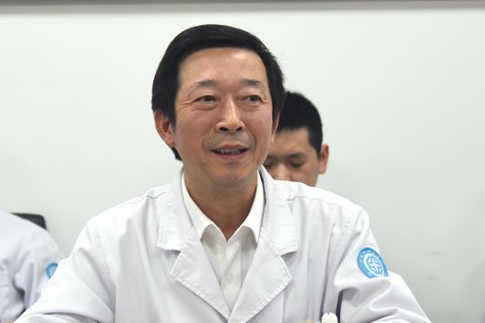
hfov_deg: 27.7
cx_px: 225
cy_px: 225
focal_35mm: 73
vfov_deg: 18.6
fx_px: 984
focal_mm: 48
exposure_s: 1/50
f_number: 4.2
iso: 800
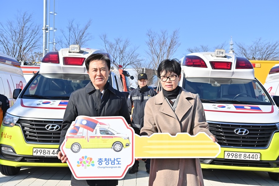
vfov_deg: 27.0
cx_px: 140
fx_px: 387
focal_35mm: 50
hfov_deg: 39.6
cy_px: 93
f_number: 8
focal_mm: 50
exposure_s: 1/320
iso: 100
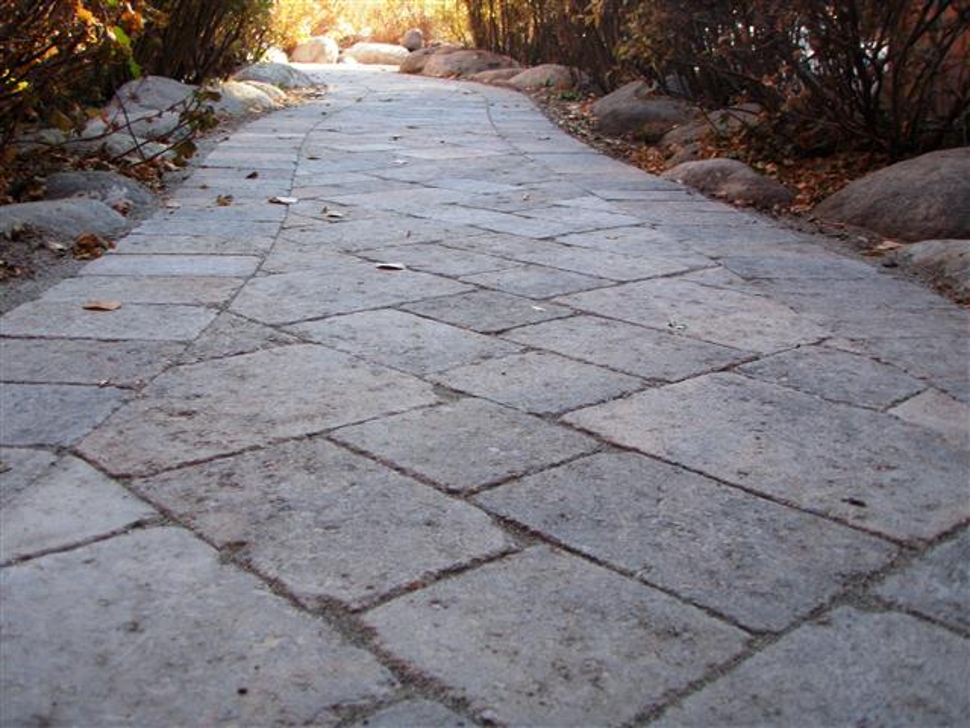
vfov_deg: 37.7
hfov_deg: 49.0
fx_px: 1065
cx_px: 485
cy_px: 364
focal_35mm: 38
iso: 80
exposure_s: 1/60
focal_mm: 6.7
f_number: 3.5
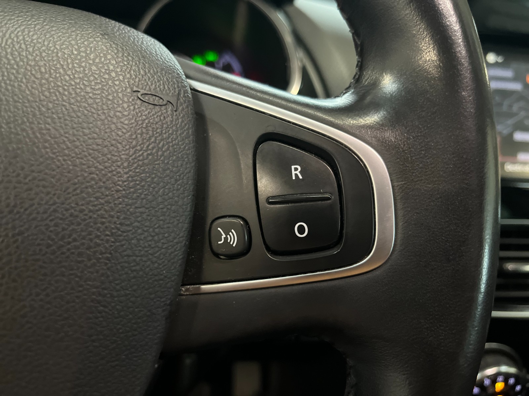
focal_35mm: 26
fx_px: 397
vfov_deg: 53.1
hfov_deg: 67.3
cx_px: 264
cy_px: 198
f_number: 1.6
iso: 640
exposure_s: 1/25
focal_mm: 5.1
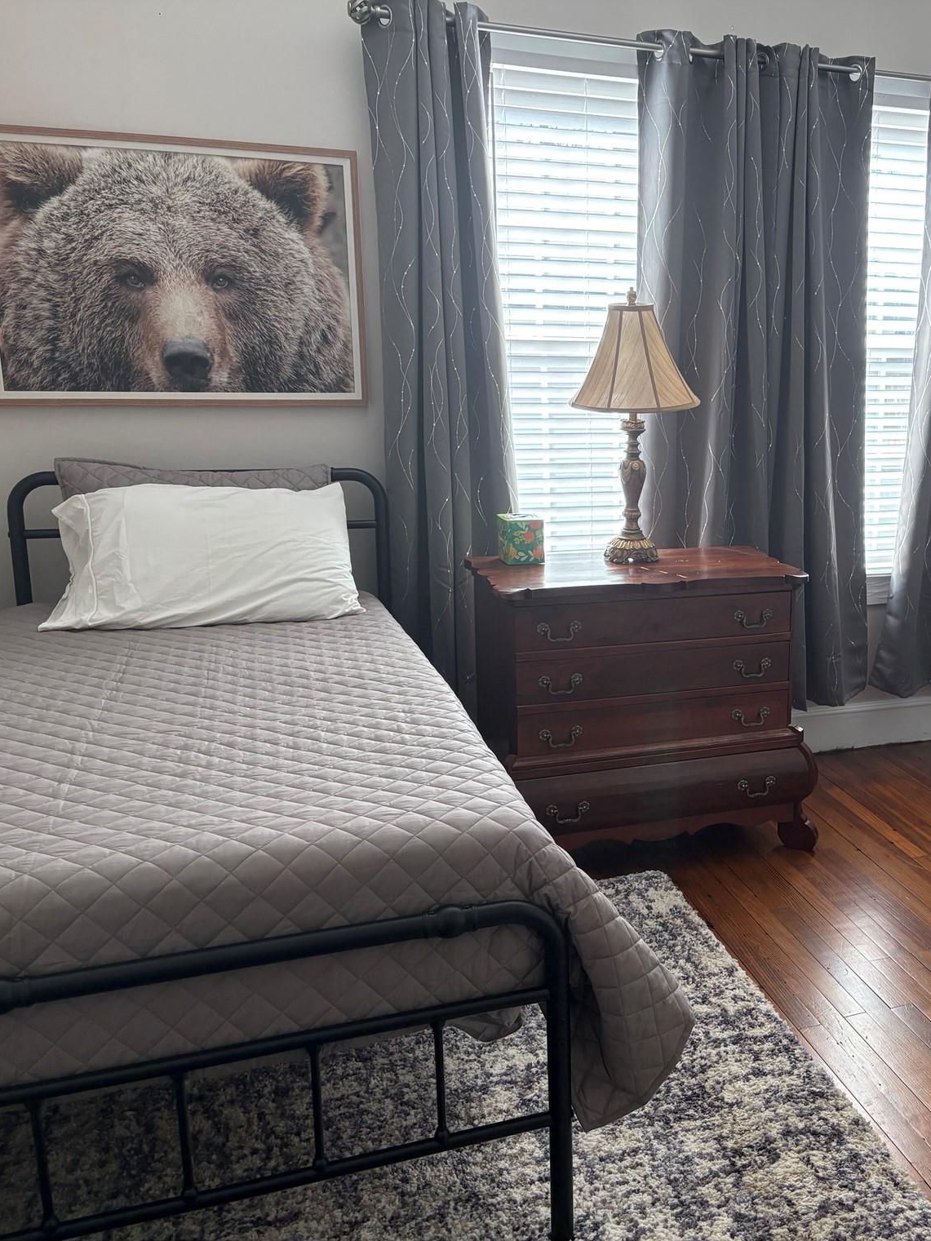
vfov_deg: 52.6
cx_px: 774
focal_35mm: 35
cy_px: 619
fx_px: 1255
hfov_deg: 38.8
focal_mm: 5.96
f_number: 1.6
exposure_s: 1/79
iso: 125
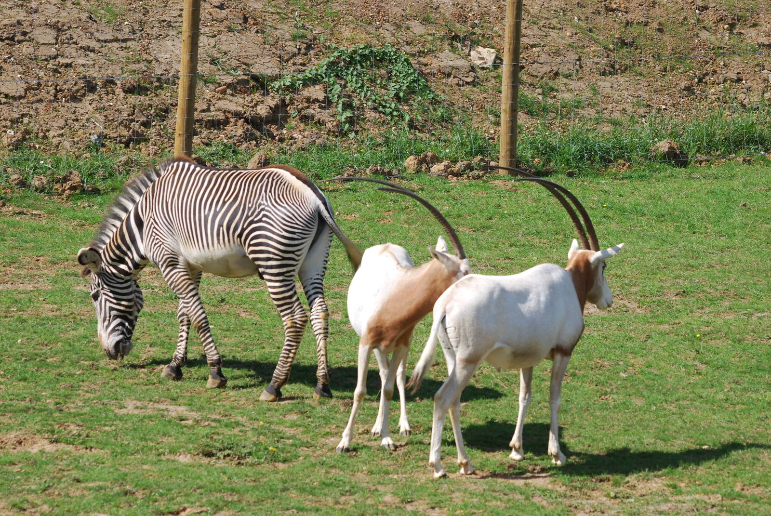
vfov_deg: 6.8
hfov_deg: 10.1
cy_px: 258
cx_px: 386
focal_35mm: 202
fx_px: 4342
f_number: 8
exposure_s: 1/200
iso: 100
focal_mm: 135
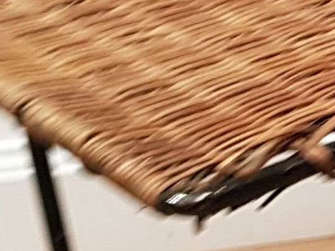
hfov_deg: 9.7
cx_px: 569
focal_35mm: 196
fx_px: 1896
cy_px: 289
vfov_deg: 7.5
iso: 200
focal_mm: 4.2
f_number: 1.7
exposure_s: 1/13
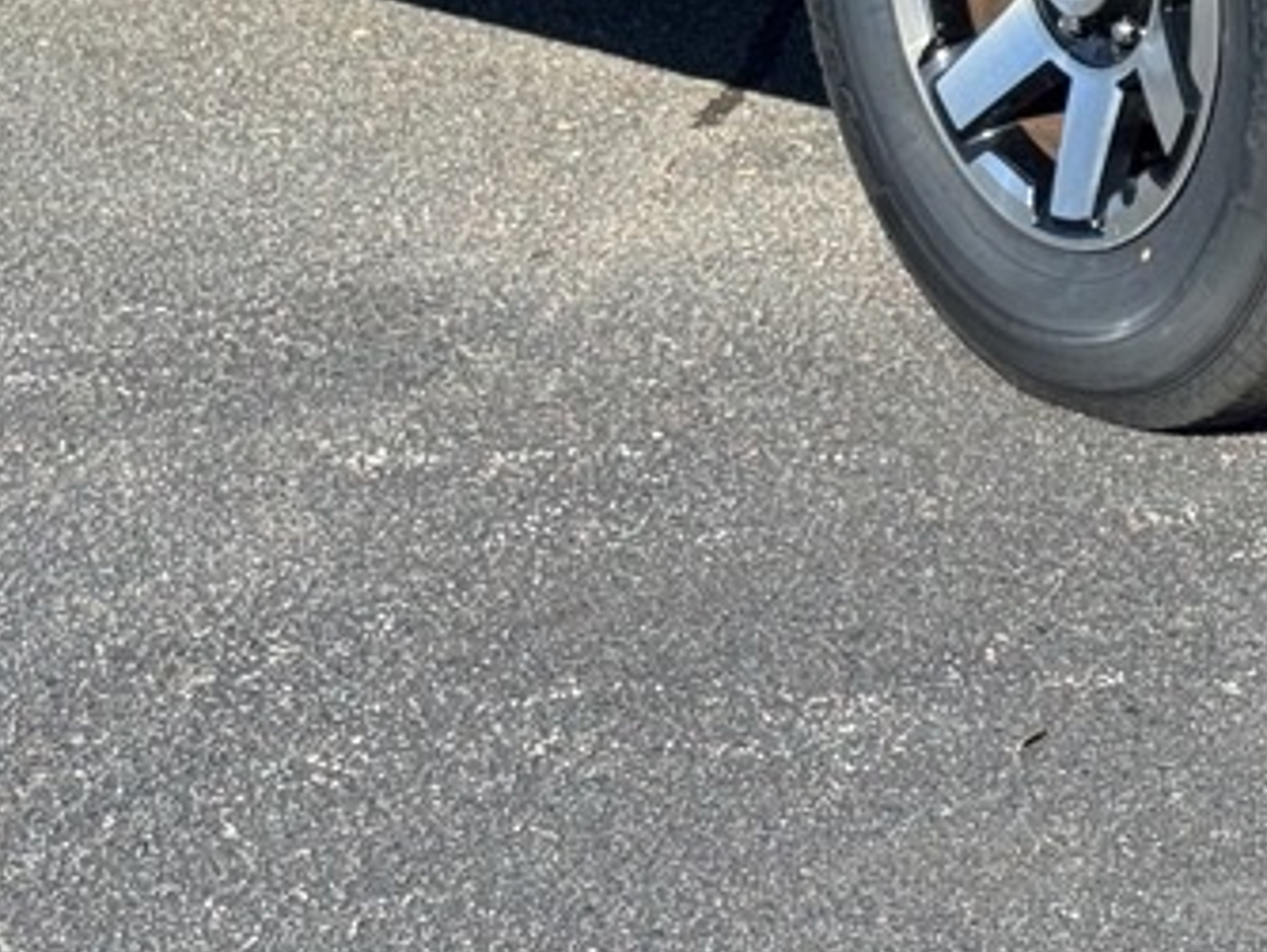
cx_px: 1244
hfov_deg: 13.3
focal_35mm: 147
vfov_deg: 9.8
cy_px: -489
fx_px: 5384
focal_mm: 6.76
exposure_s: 1/2110
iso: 64
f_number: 1.78
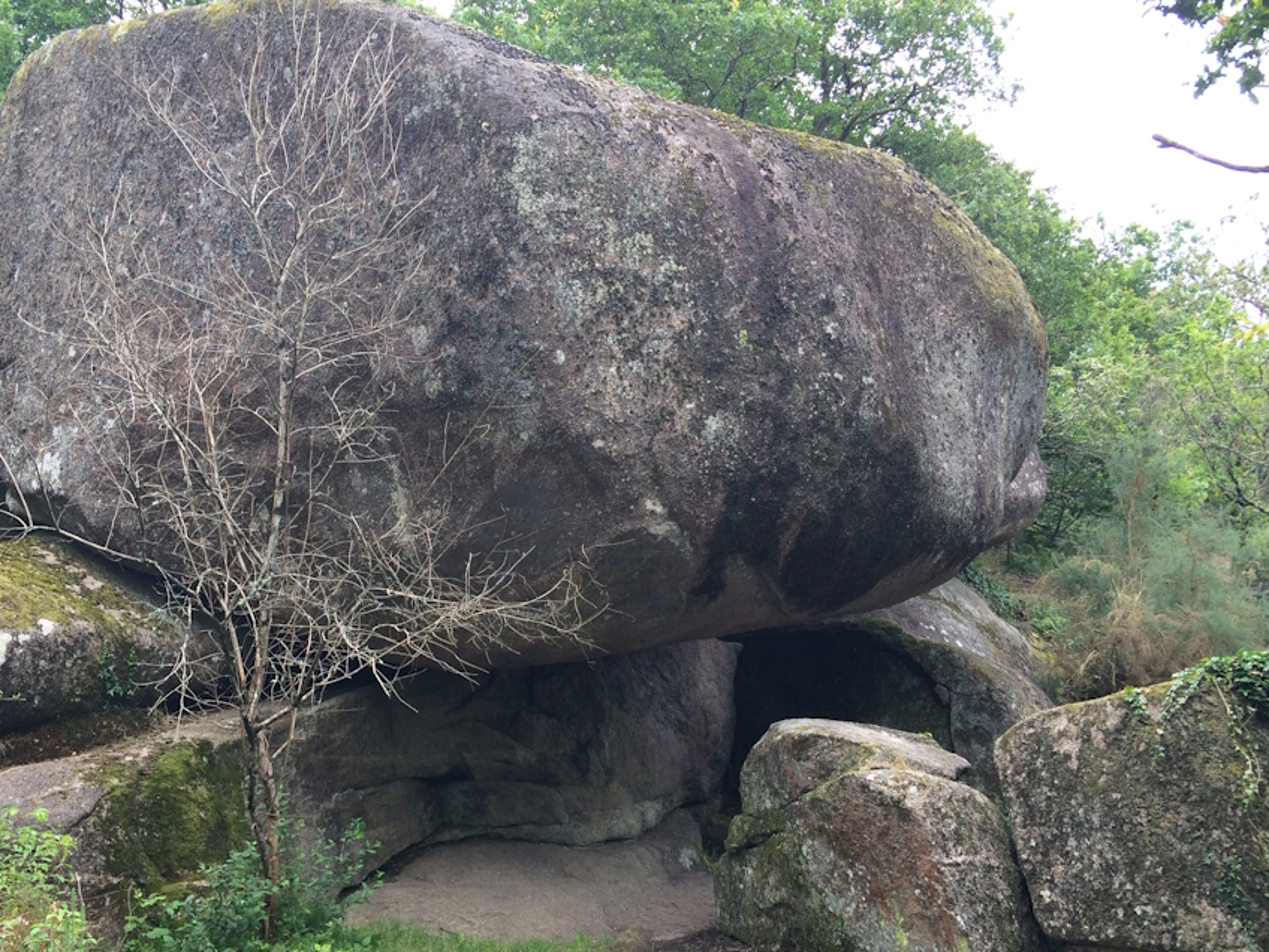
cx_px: 549
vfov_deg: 40.7
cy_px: 522
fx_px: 1283
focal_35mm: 35
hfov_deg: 52.5
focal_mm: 4.15
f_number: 2.2
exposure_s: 1/172
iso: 32
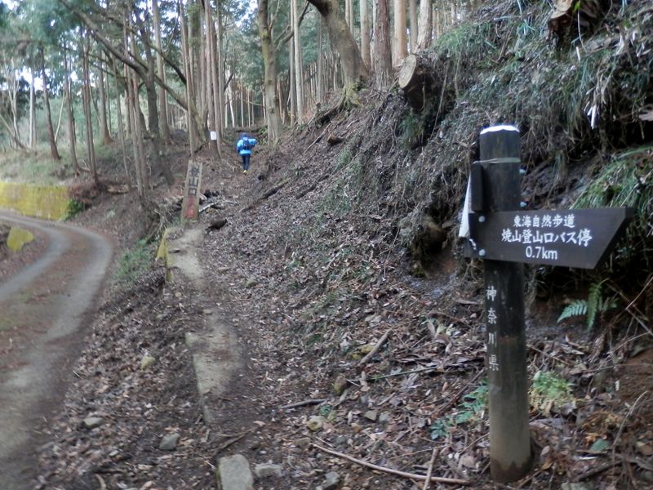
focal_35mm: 25
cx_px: 326
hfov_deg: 69.4
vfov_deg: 54.9
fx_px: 472
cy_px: 245
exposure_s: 1/13
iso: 200
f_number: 3
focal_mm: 4.5
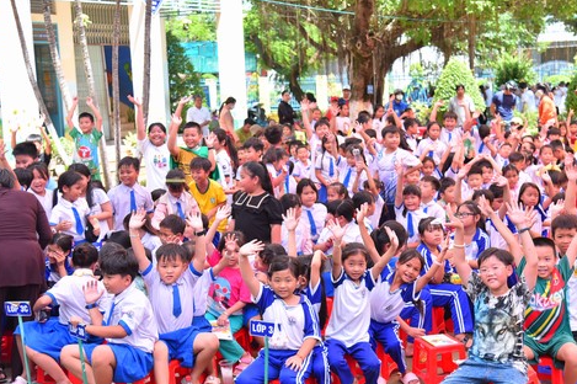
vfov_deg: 22.2
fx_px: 977
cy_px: 186
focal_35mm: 61
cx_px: 327
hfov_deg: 32.9
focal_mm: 44
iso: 200
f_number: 4.5
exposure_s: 1/320
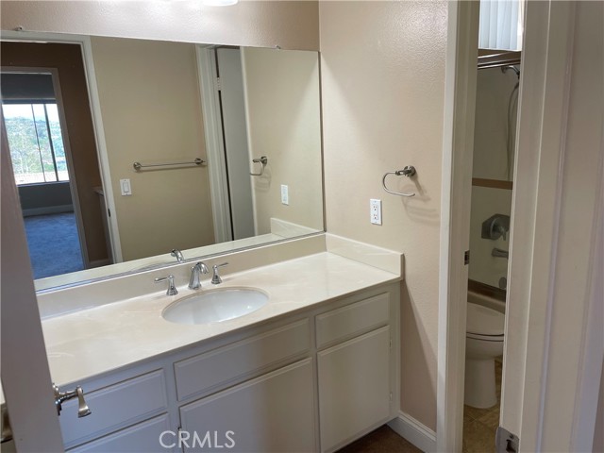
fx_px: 454
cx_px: 302
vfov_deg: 53.1
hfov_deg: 67.3
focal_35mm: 26
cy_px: 226
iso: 40
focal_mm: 4.2
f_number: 1.6
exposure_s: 1/120
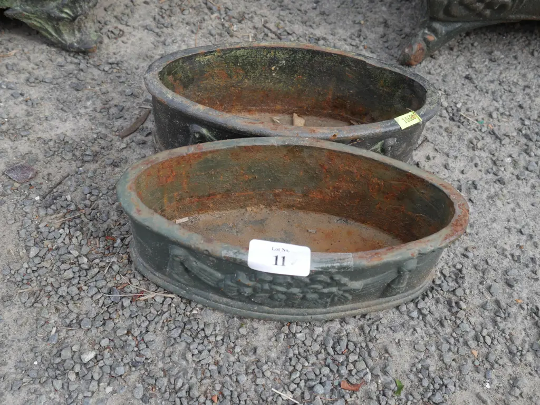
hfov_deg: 53.9
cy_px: 202
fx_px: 531
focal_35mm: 34
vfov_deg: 41.8
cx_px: 270
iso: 200
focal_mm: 17
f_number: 5.6
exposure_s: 1/200
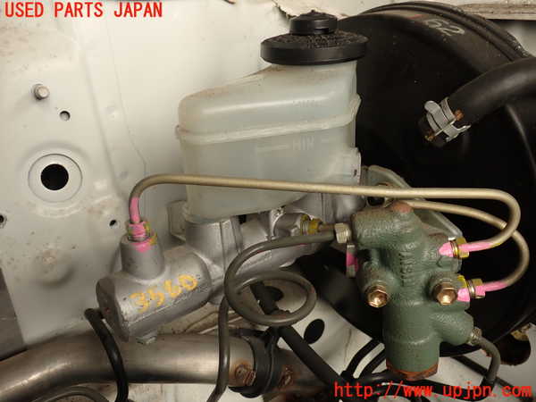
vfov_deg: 44.2
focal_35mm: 32
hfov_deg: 56.8
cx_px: 268
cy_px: 201
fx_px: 495
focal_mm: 5.79
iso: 100
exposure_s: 1/80
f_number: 2.4
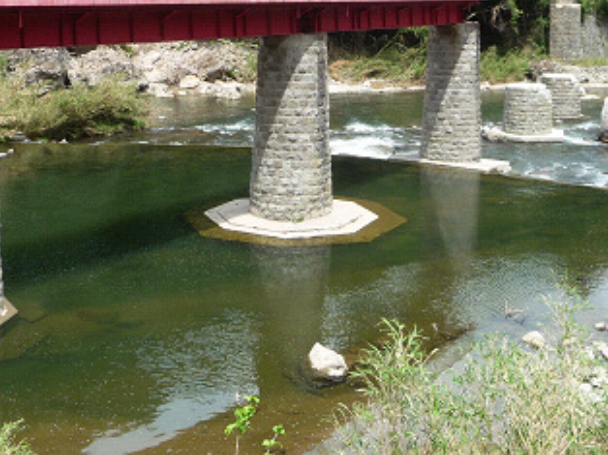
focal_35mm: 52
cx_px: 315
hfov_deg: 36.8
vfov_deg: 27.2
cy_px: 69
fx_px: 913
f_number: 3.3
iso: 100
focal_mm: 4.7
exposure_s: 1/500
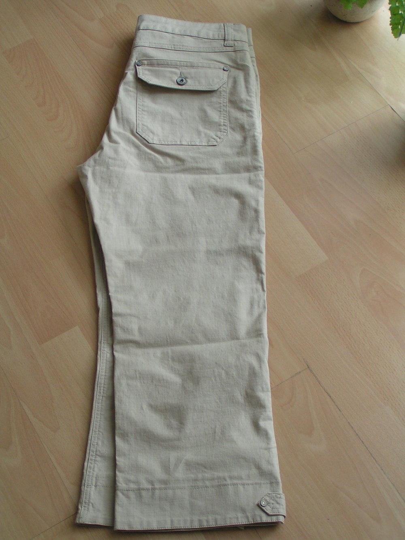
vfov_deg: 30.7
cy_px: 270
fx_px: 983
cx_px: 202
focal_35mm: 63
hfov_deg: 23.3
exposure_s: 1/60
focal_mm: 9.7
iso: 50
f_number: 3.2
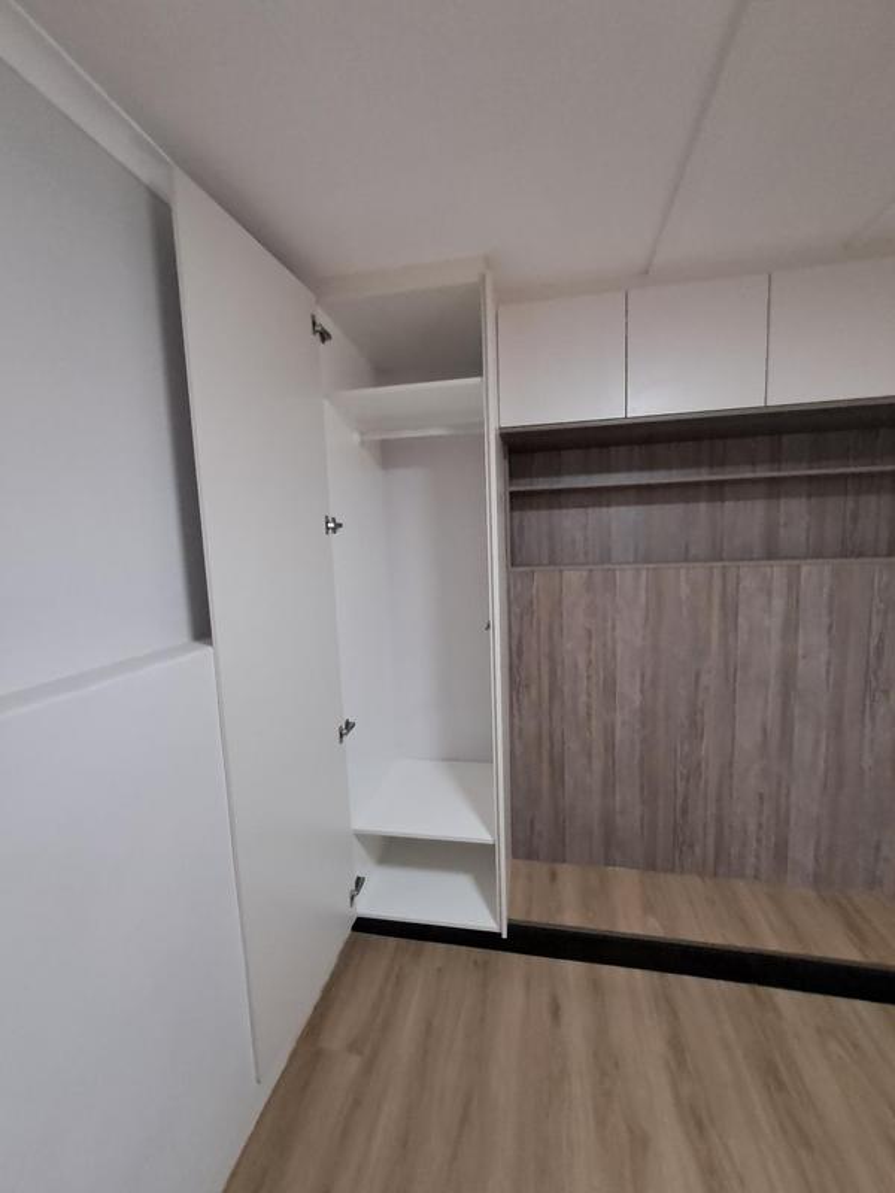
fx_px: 448
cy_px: 596
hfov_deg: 89.9
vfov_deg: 106.2
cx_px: 448
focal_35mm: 13
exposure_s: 1/25
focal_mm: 1.42
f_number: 2.2
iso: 400
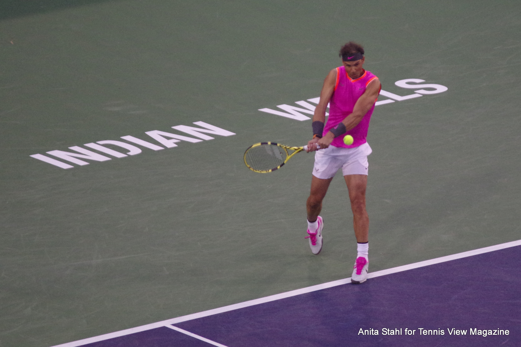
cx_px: 260
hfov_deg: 6.9
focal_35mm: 300
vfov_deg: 4.6
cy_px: 174
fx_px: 4339
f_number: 2.8
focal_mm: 200
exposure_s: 1/3200
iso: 3200
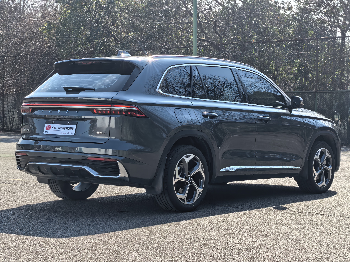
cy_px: 131
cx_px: 175
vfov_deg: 19.9
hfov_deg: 26.3
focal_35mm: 74
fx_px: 748
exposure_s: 1/2994
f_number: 2
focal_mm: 6.98
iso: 64
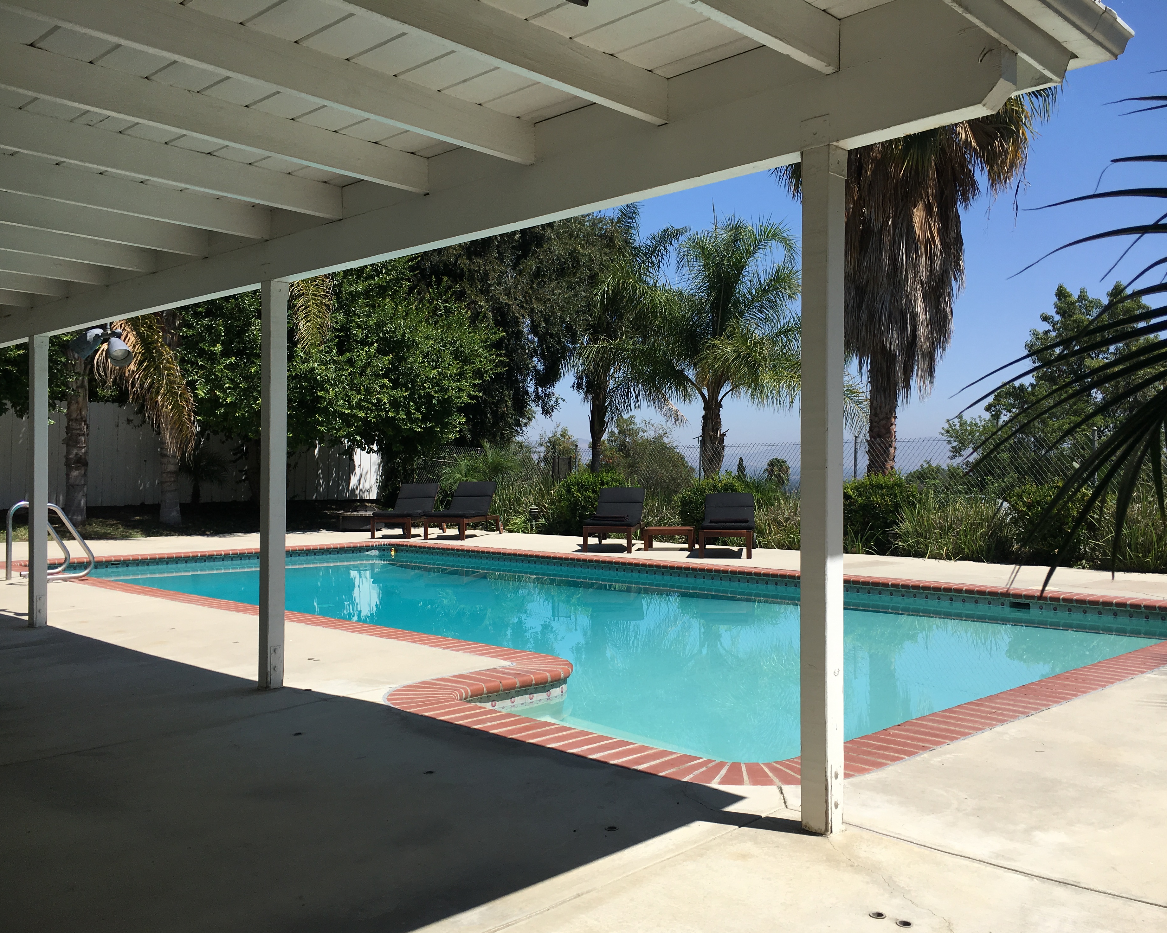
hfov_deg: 57.1
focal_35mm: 31
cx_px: 625
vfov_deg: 47.1
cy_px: 477
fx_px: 1071
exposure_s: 1/2198
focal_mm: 4.15
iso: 25
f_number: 2.2
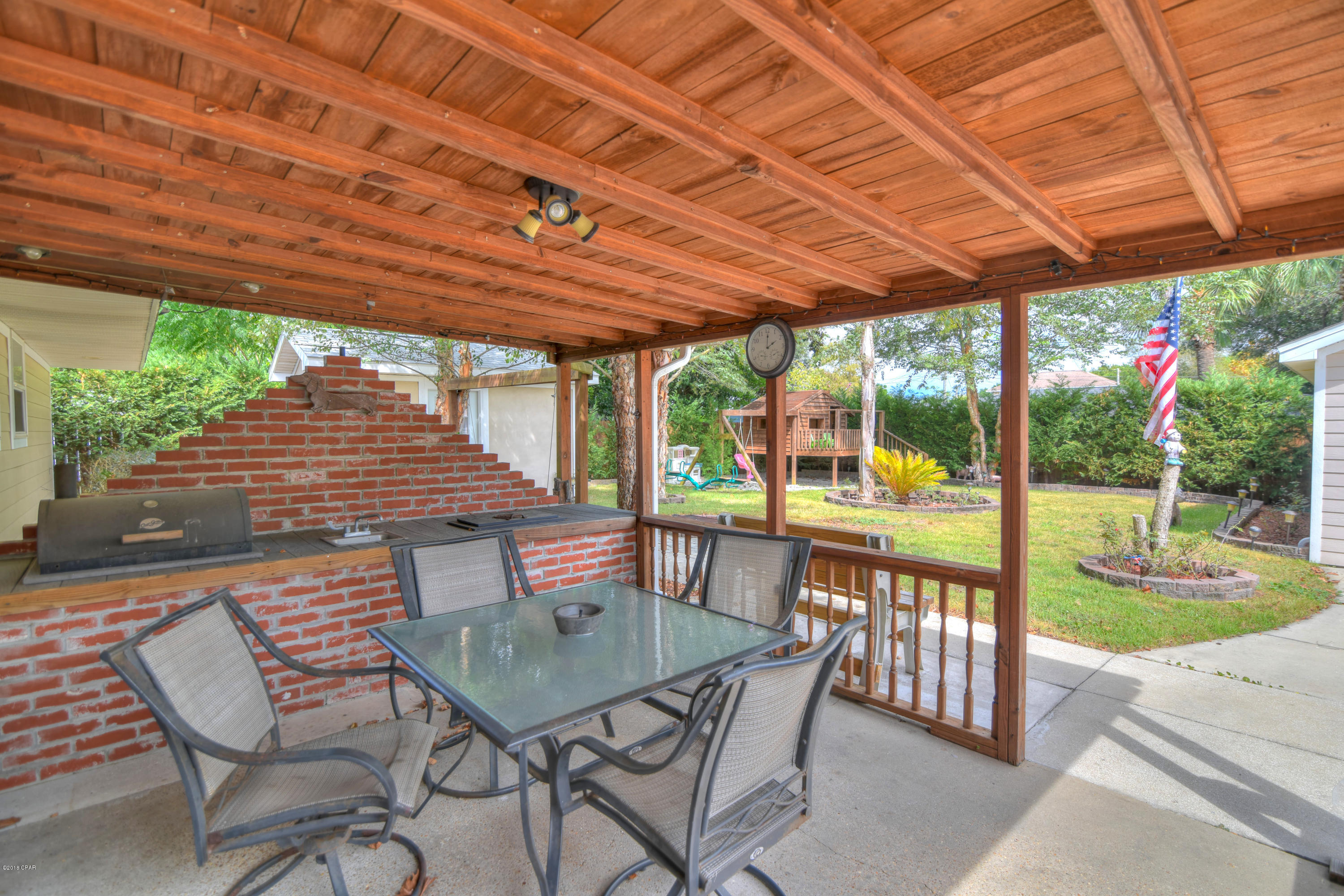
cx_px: 672
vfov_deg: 73.7
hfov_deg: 96.7
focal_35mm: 16
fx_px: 597
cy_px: 448
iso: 64
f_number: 4.5
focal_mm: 16
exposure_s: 1/80
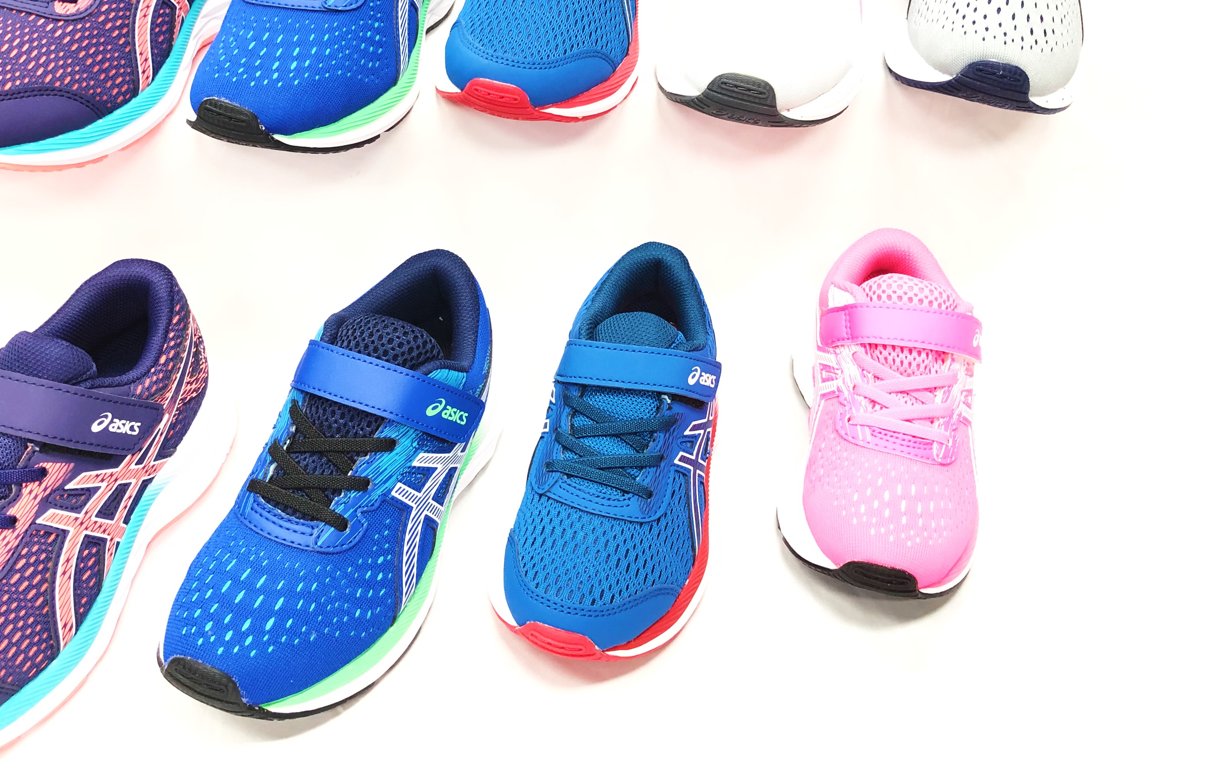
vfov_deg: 34.1
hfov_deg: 52.3
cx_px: 469
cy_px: 256
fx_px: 1235
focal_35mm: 37
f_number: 1.8
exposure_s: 1/17
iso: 40
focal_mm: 3.99
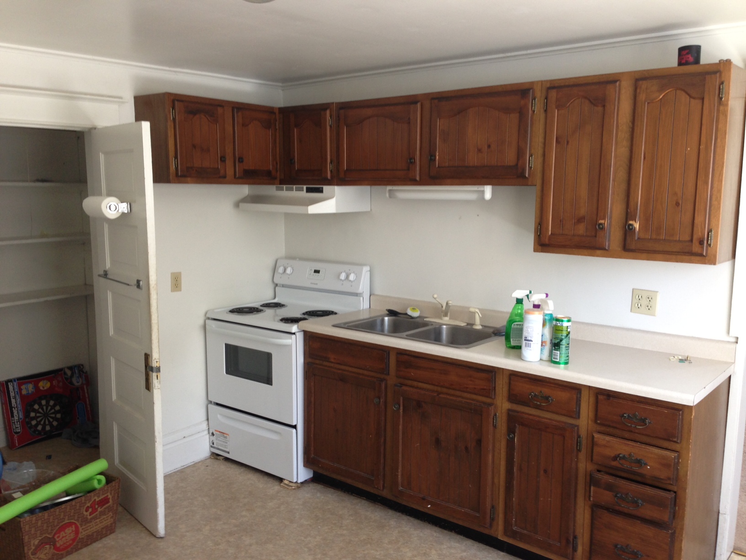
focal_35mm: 33
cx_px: 373
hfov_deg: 55.4
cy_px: 280
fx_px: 711
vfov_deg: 42.9
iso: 64
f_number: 2.4
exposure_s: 1/30
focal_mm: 4.13
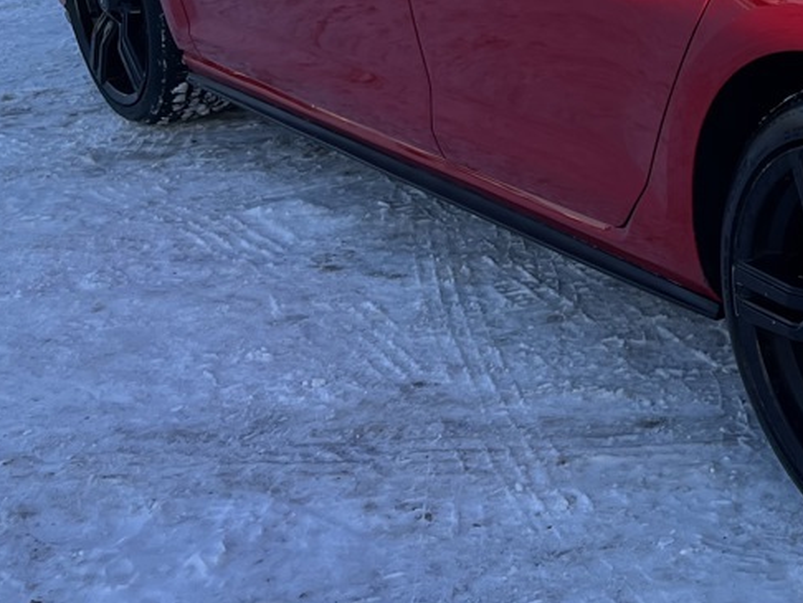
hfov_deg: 23.0
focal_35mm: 77
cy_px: -36
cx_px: 996
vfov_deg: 18.5
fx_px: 1787
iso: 50
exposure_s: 1/1075
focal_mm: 5.1
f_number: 1.6
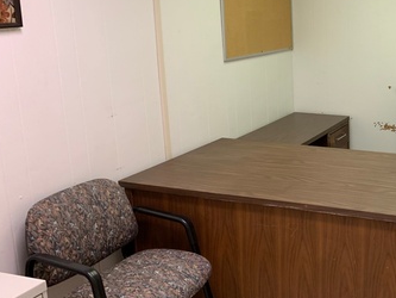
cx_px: 372
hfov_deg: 35.4
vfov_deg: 29.0
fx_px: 572
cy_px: 116
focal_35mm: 50
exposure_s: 1/60
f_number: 1.8
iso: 160
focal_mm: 4.25
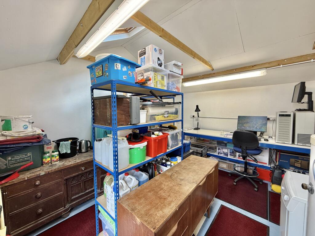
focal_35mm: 14
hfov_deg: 102.1
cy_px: 118
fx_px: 127
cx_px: 158
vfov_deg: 85.7
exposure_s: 1/100
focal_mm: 2.22
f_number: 2.2
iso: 64
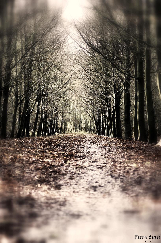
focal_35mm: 105
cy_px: 122
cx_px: 80
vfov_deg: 19.5
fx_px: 708
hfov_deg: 13.0
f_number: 4
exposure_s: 1/200
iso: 500
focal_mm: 70
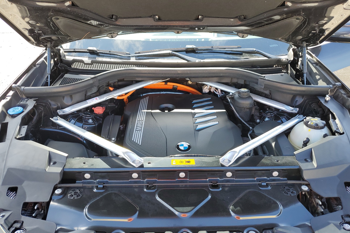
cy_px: 104
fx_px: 272
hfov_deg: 65.5
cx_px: 180
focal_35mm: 28
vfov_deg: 46.3
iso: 50
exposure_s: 1/303
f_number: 1.5
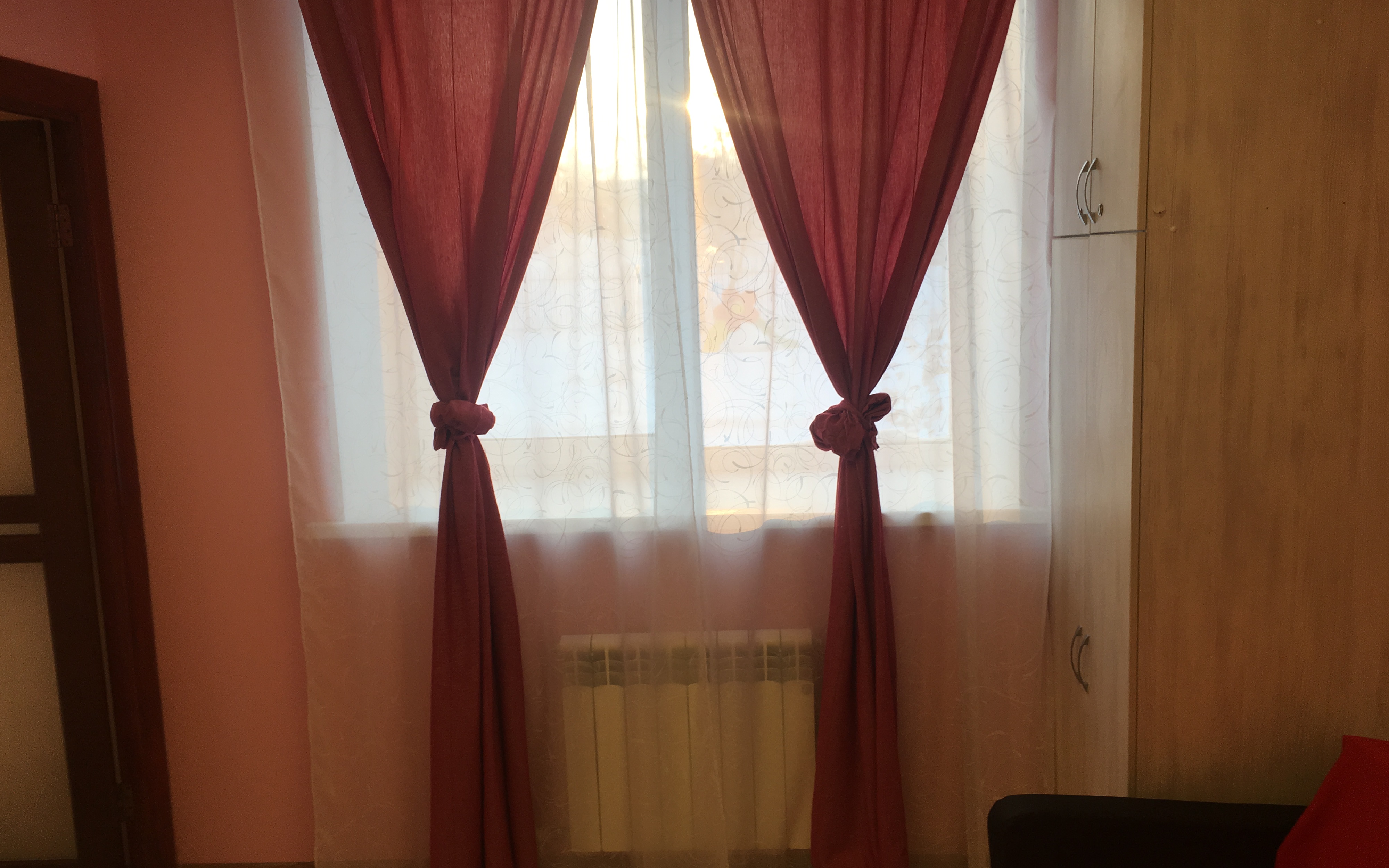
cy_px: 446
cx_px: 694
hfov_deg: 61.2
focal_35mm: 31
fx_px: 1174
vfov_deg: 40.6
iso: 25
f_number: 2.2
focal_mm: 4.15
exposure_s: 1/111
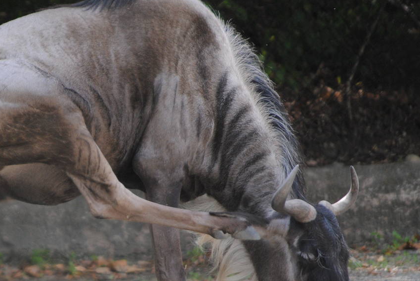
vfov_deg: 2.4
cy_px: 200
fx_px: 6600
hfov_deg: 3.6
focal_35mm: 565
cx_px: 64
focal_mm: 200
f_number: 5.6
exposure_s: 1/250
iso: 400
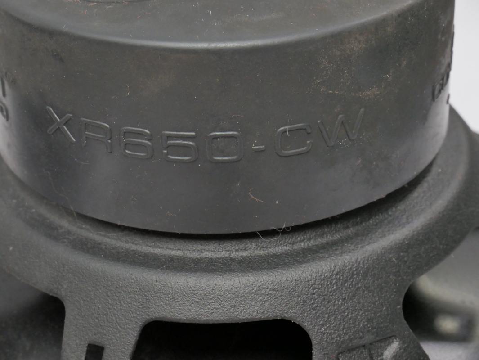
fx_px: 969
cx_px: 240
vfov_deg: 21.0
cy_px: 180
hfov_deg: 27.8
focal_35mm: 70
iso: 1600
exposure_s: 1/100
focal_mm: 35
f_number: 16
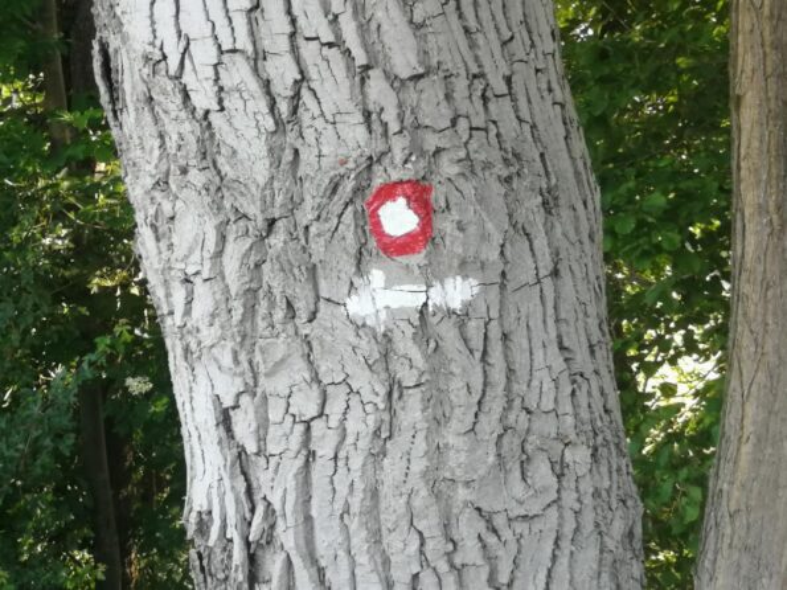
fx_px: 1409
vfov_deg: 23.6
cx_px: 394
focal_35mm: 62
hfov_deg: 31.2
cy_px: 295
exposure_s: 1/100
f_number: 1.8
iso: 80
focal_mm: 3.95
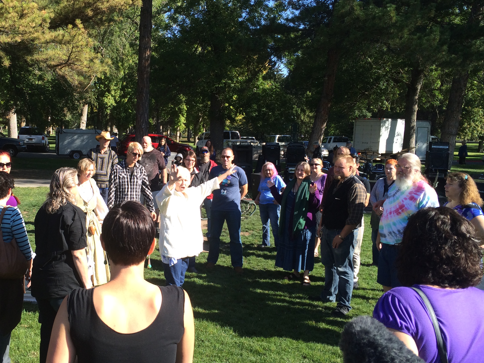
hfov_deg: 48.4
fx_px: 531
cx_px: 176
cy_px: 182
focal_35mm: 38
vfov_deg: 37.7
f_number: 2.2
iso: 32
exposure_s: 1/733
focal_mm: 4.15
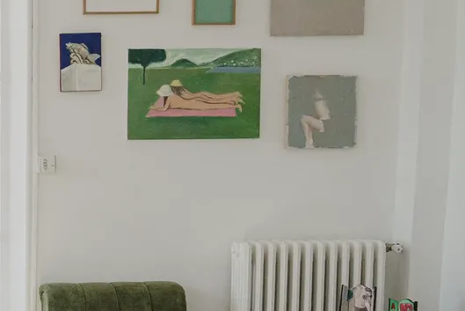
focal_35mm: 88
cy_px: 275
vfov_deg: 15.4
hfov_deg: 20.9
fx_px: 1137
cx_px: -146
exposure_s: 1/320
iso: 800
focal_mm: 24
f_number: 5.6
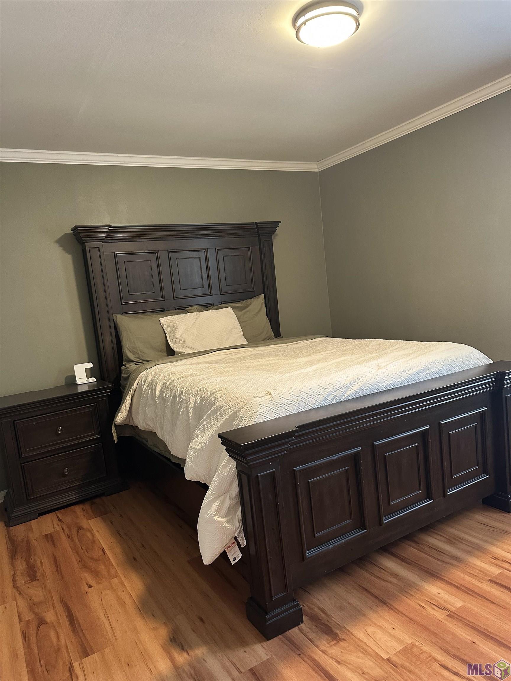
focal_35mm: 24
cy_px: 340
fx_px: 472
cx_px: 256
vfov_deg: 71.6
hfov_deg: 56.8
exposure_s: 1/60
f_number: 1.78
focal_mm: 6.86
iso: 400
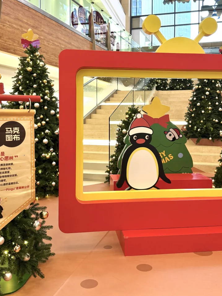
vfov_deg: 51.1
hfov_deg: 39.6
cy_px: 125
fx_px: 308
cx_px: 118
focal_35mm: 36
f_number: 1.78
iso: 160
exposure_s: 1/100
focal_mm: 6.76
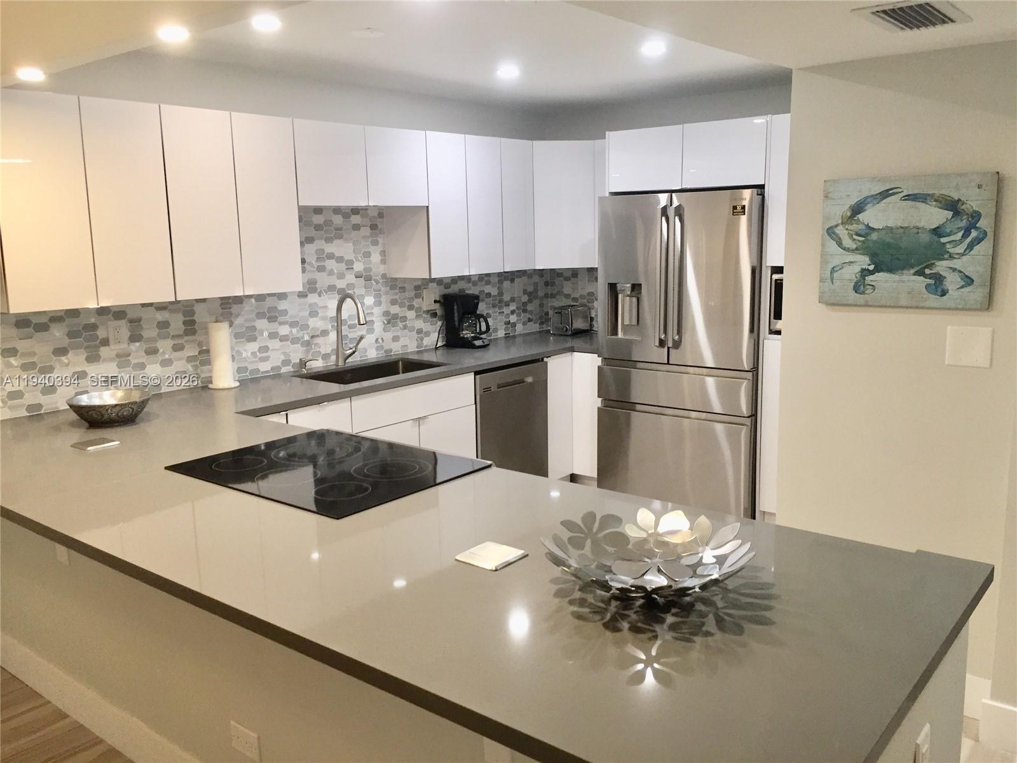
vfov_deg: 48.2
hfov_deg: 61.7
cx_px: 508
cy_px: 382
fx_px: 852
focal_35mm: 29
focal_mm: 4.15
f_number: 2.2
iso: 50
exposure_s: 1/30
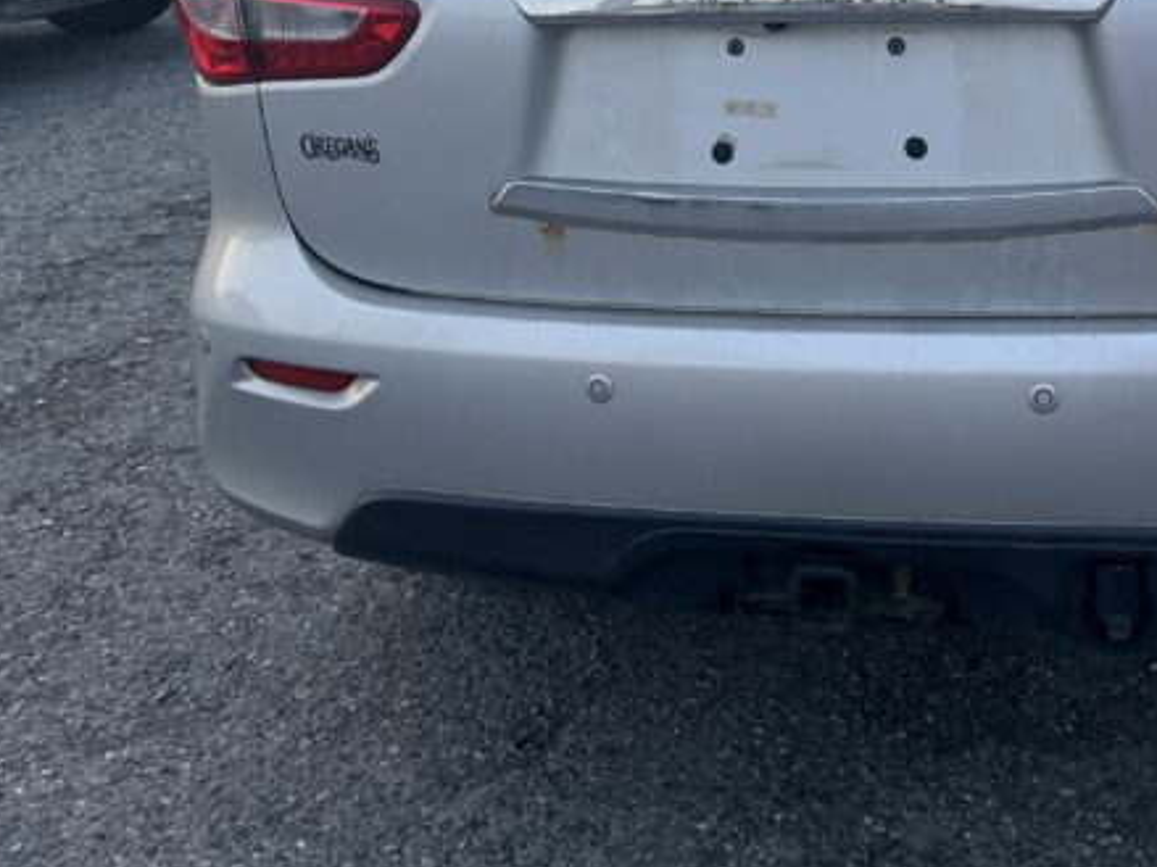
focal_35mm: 56
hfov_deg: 33.6
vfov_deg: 24.5
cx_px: 886
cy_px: -61
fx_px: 1871
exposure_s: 1/212
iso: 160
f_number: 1.78
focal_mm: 6.76
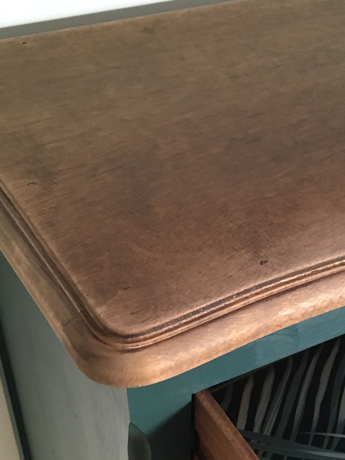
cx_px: 288
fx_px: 784
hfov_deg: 24.3
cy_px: 418
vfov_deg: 31.1
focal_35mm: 59
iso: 200
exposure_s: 1/17
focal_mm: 4.15
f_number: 2.2
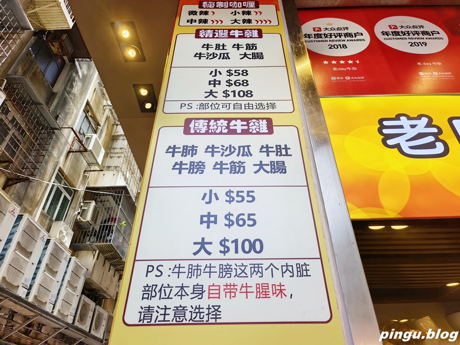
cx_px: 230
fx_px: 306
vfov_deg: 58.9
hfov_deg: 73.9
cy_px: 172
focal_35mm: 23
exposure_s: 1/401
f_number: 1.75
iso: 112
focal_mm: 5.5
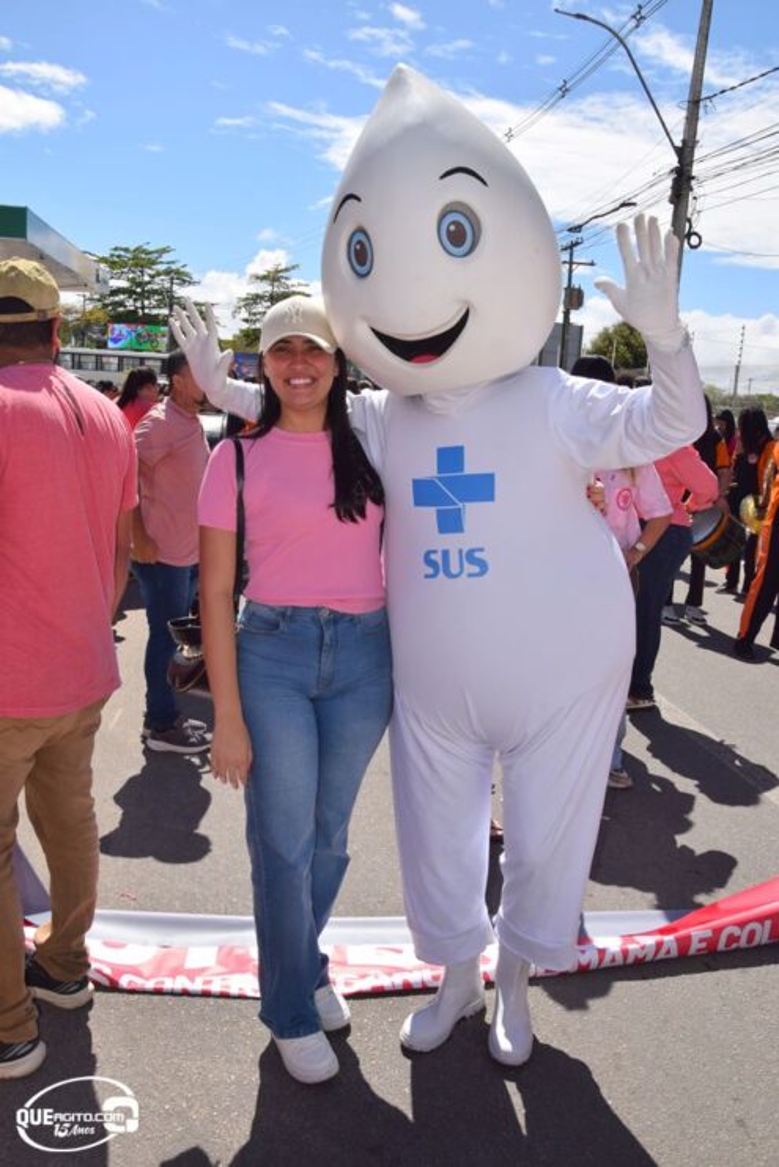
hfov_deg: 41.7
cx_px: 390
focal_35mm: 32
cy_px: 584
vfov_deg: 59.5
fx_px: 1022
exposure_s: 1/200
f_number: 13
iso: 100
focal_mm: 21
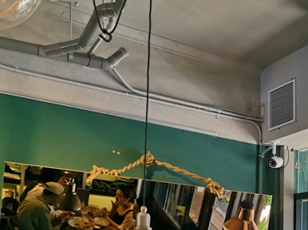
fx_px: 498
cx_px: 314
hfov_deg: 31.5
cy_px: 236
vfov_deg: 24.7
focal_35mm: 56
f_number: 1.8
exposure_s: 1/90
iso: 64
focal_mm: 3.95
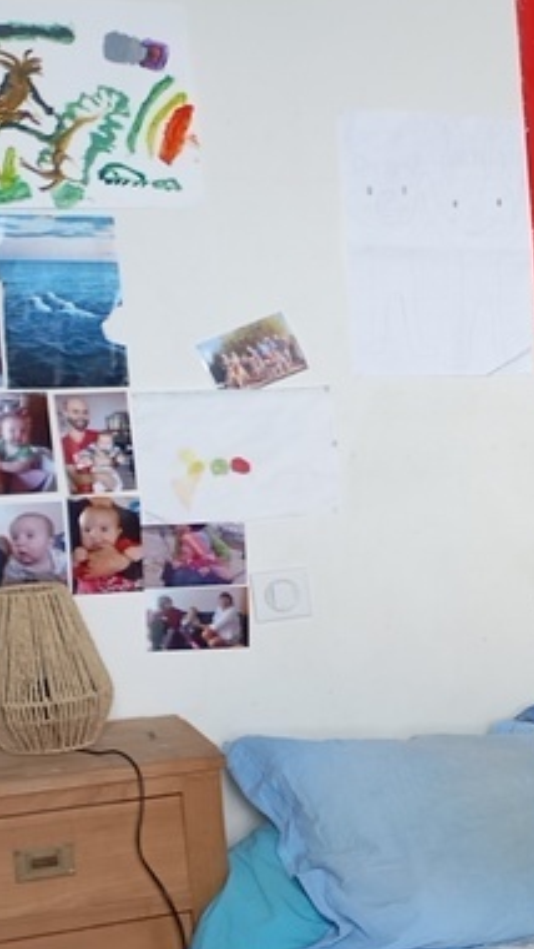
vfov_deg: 25.5
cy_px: 734
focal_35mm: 82
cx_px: 1160
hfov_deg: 12.5
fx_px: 2062
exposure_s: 1/50
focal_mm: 4.27
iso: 232
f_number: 1.8
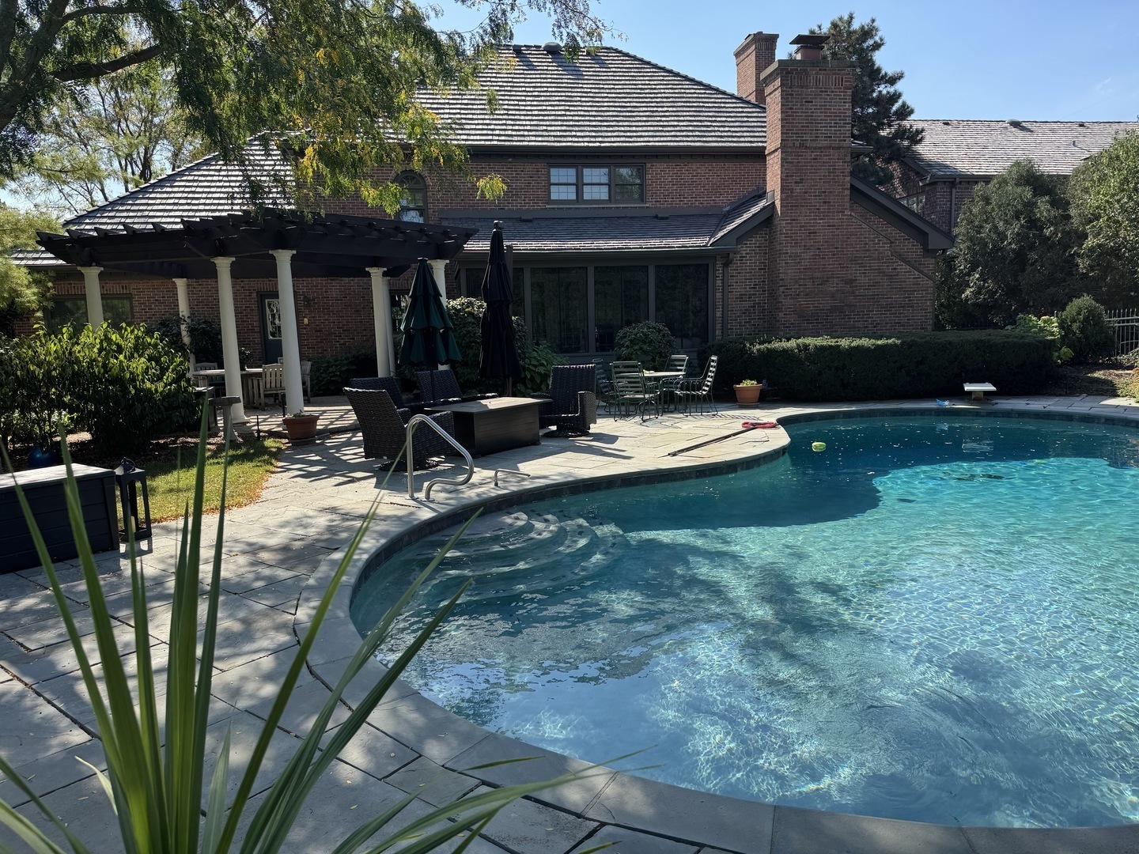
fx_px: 790
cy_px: 427
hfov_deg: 71.6
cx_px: 570
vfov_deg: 56.8
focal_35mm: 24
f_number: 1.78
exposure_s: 1/1560
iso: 80
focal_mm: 6.76
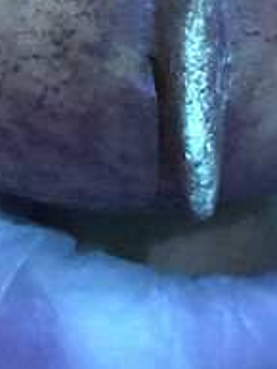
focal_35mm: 87
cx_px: 126
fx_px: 927
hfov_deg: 17.0
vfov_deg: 19.6
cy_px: -180
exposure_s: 1/4
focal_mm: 3.99
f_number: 1.8
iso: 200
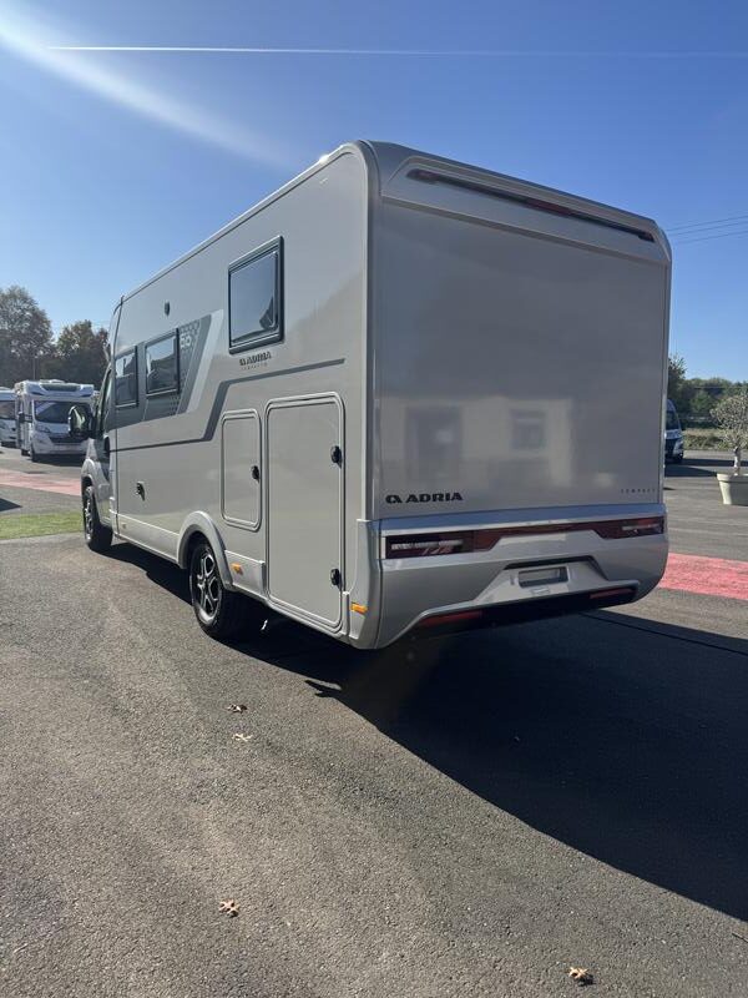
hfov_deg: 56.8
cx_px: 374
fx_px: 691
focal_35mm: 24
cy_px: 499
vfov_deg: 71.6
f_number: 1.78
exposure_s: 1/4049
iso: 80
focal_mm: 6.76
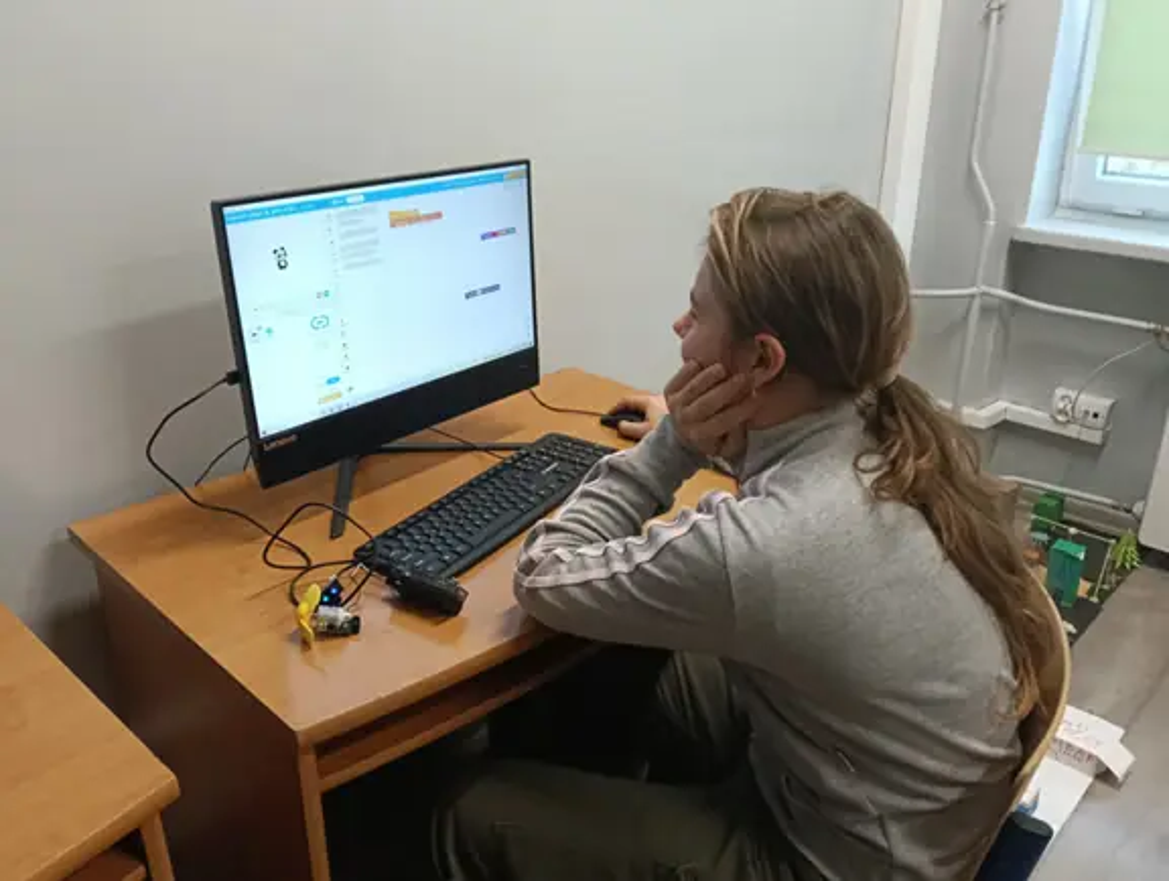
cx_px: 584
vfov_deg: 51.5
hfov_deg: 65.2
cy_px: 440
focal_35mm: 27
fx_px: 913
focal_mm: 3.98
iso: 200
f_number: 1.8
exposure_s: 1/33.3
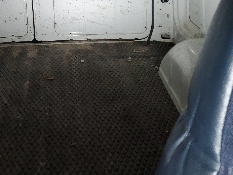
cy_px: 11
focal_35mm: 60
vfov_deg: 23.6
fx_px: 404
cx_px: 39
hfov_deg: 31.2
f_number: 1.5
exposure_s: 1/60.2
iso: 172
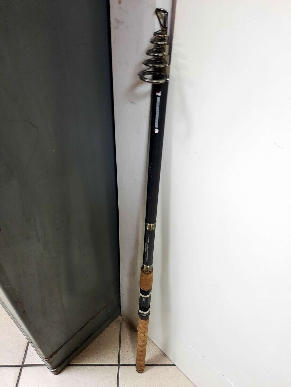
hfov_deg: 54.9
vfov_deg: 69.4
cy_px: 194
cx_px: 146
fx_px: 280
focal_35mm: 25
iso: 640
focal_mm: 4.6
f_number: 2
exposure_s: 1/25
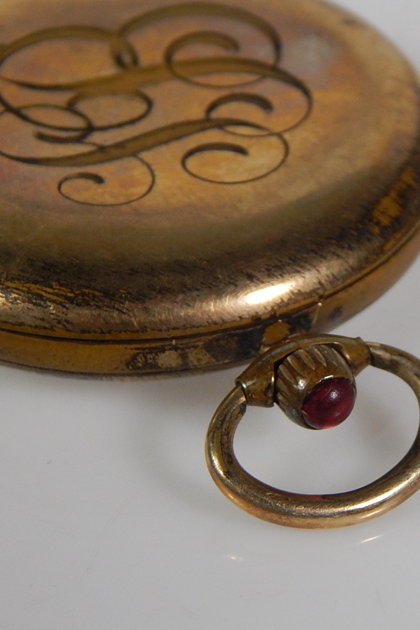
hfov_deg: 9.4
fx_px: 2537
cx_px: 357
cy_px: 316
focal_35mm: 145
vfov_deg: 14.2
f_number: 4.5
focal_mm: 18.7
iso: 400
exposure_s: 1/125
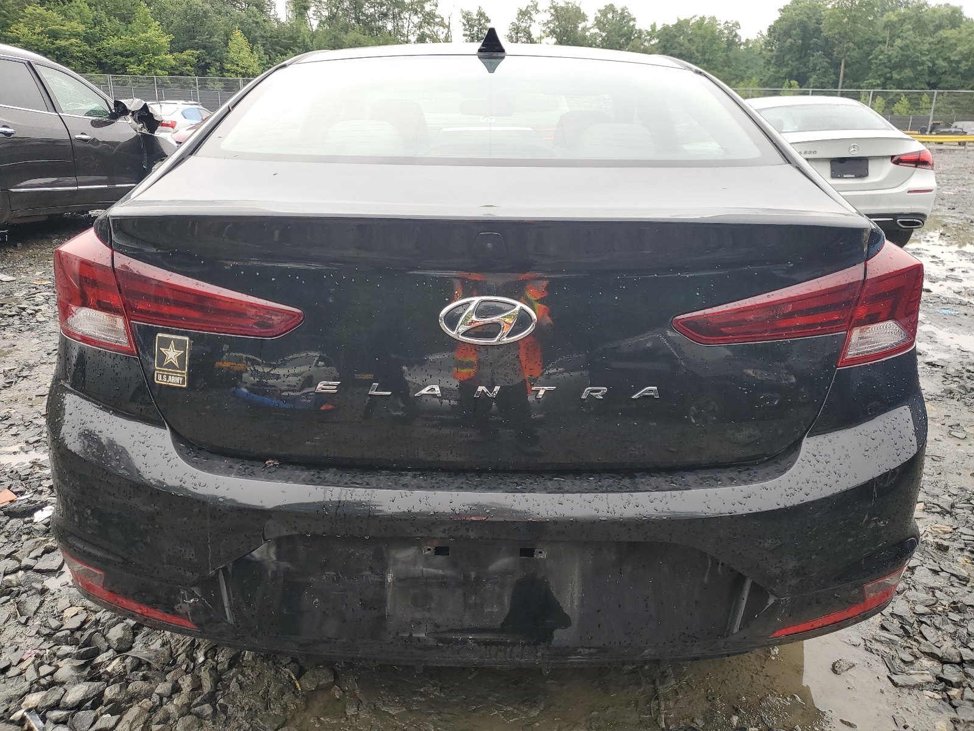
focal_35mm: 26
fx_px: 732
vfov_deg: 53.1
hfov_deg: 67.3
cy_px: 366
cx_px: 487
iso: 50
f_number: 1.5
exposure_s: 1/227
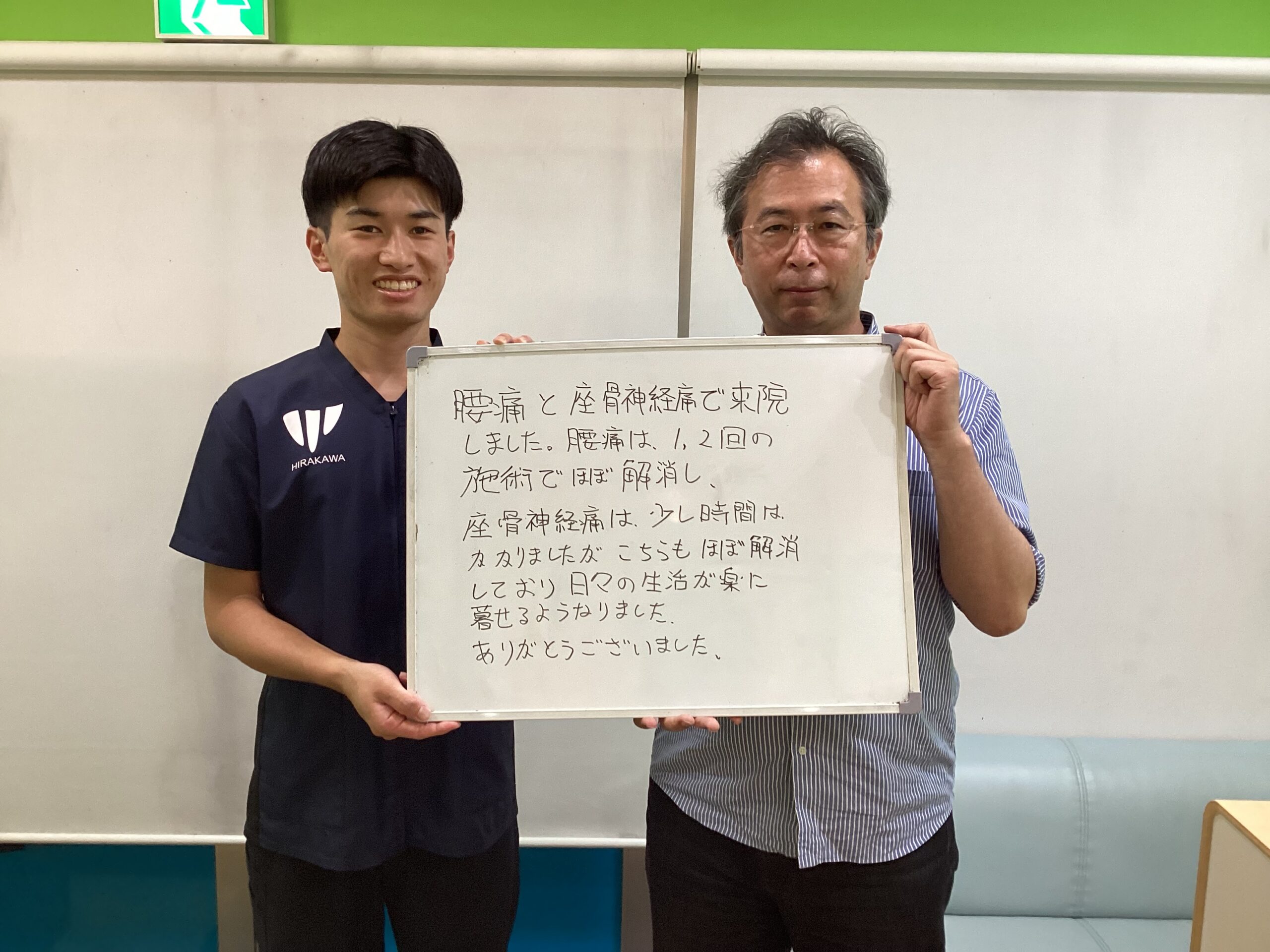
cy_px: 476
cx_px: 635
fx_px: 1137
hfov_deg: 58.4
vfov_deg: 45.4
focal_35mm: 31
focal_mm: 3.3
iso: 125
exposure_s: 1/50
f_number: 2.4
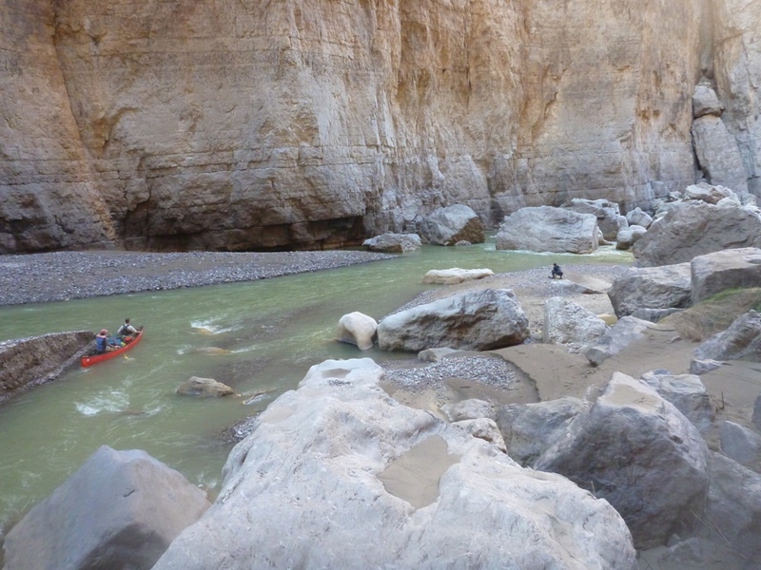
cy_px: 285
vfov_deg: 49.7
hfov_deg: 63.4
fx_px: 616
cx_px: 380
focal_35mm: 28
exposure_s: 1/125
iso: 640
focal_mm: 4.9
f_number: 3.3
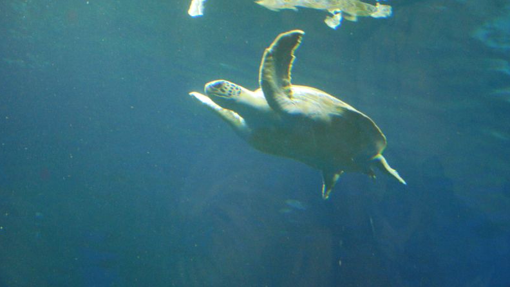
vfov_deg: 16.9
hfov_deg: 29.5
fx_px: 968
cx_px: 254
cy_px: 120
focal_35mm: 72
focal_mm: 45
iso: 1250
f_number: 4.8
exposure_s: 1/30
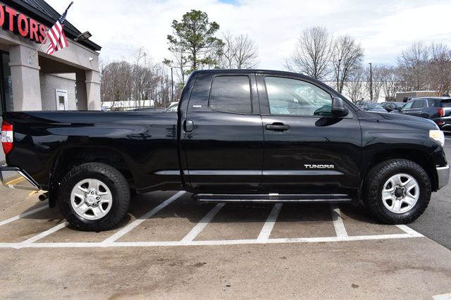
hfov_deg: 67.4
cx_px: 226
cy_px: 150
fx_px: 338
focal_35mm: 27
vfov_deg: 47.9
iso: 400
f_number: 11
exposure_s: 1/400
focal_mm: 18
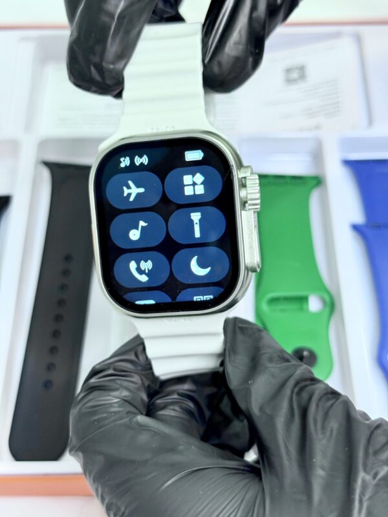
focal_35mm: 48
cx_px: 194
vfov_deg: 39.7
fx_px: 717
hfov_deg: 30.3
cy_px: 258
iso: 200
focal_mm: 6.76
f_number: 1.78
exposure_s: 1/50
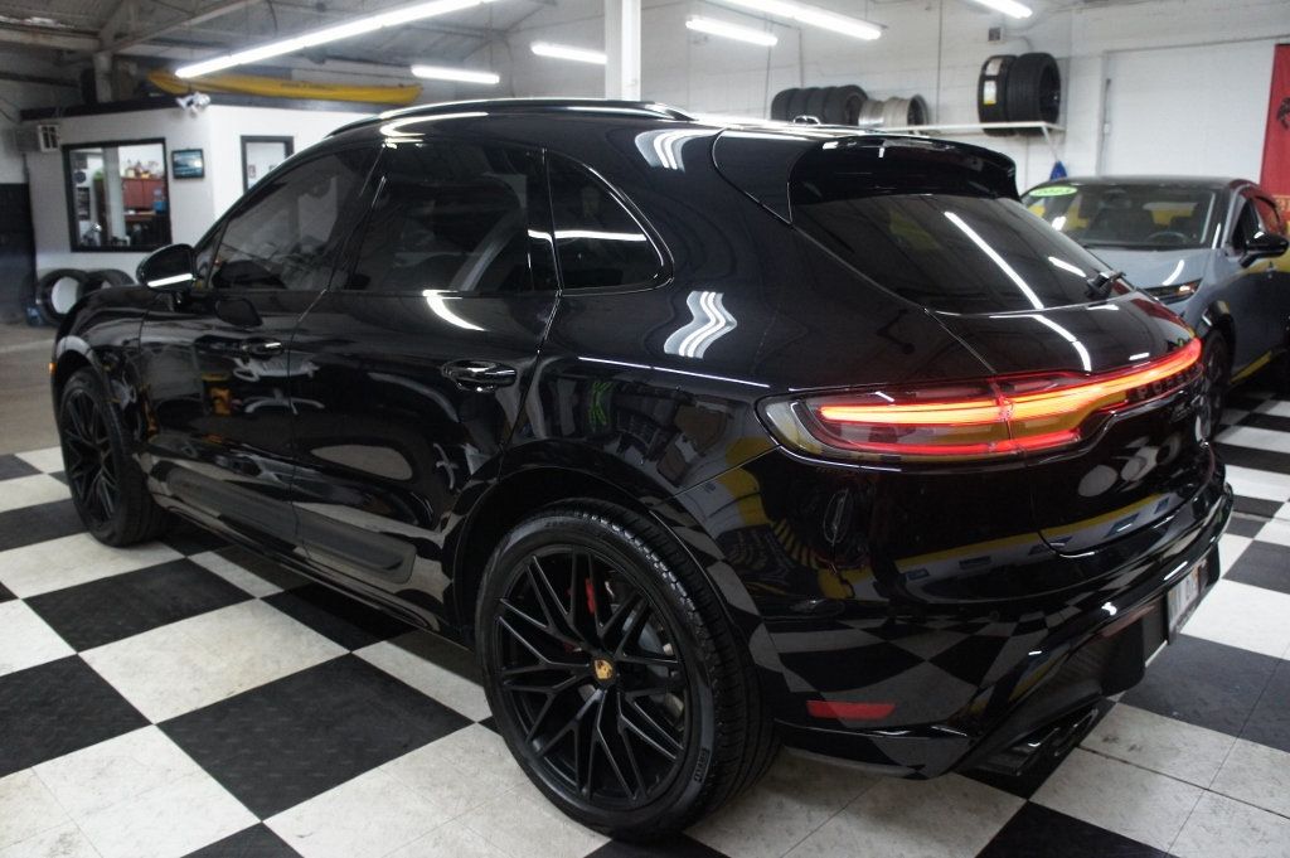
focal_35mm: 27
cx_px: 645
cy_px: 429
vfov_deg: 47.9
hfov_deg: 67.4
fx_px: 967
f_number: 3.5
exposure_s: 1/100
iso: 1600
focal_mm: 18
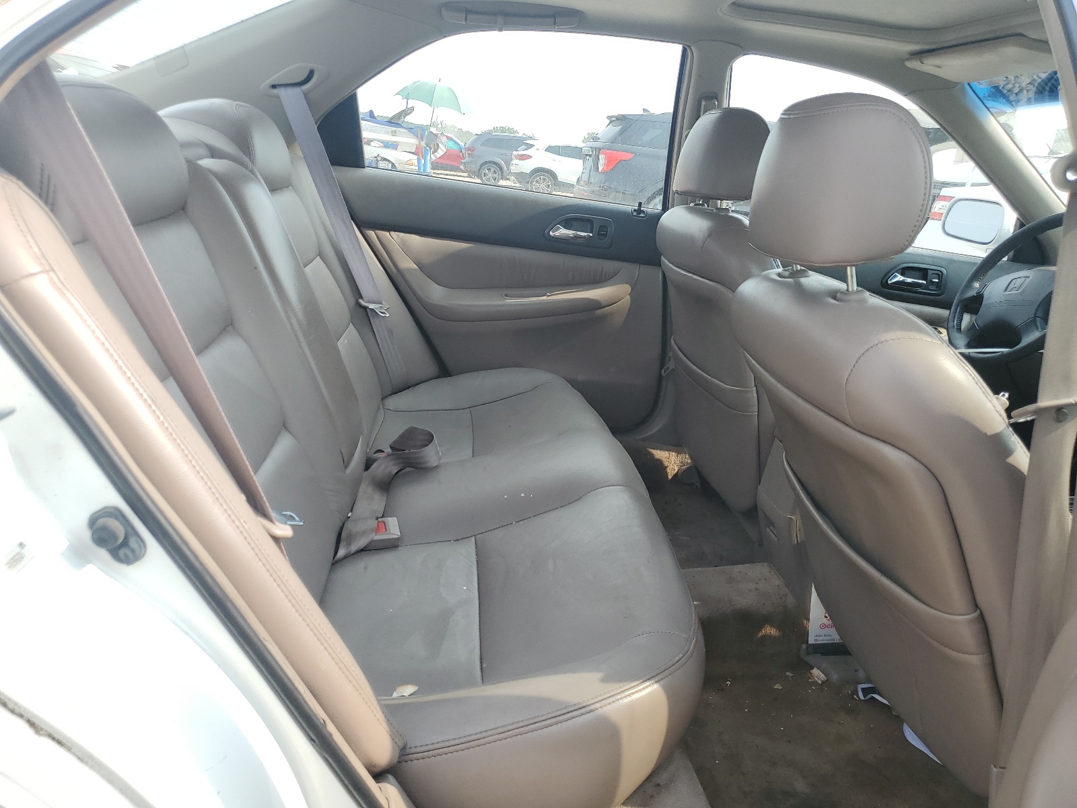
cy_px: 404
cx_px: 538
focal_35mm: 26
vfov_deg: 53.1
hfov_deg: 67.3
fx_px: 809
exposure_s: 1/769
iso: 50
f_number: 1.5
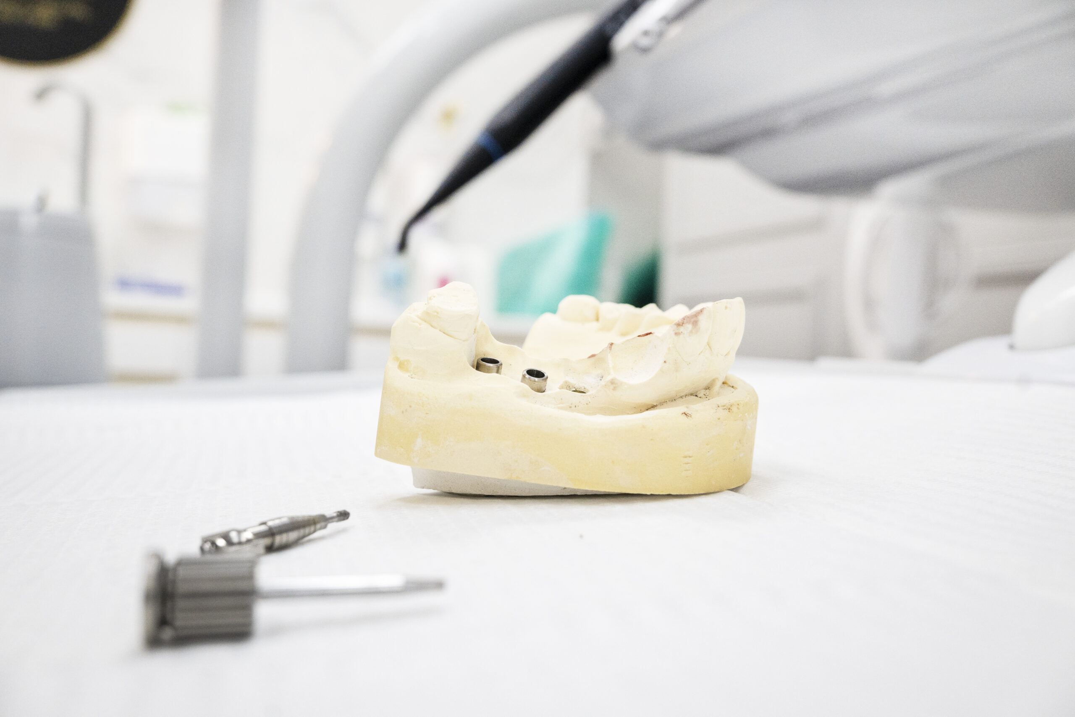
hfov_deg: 58.3
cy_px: 358
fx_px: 963
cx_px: 538
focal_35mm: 32
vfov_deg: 40.8
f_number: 6.3
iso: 450
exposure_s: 1/100
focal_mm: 21.5
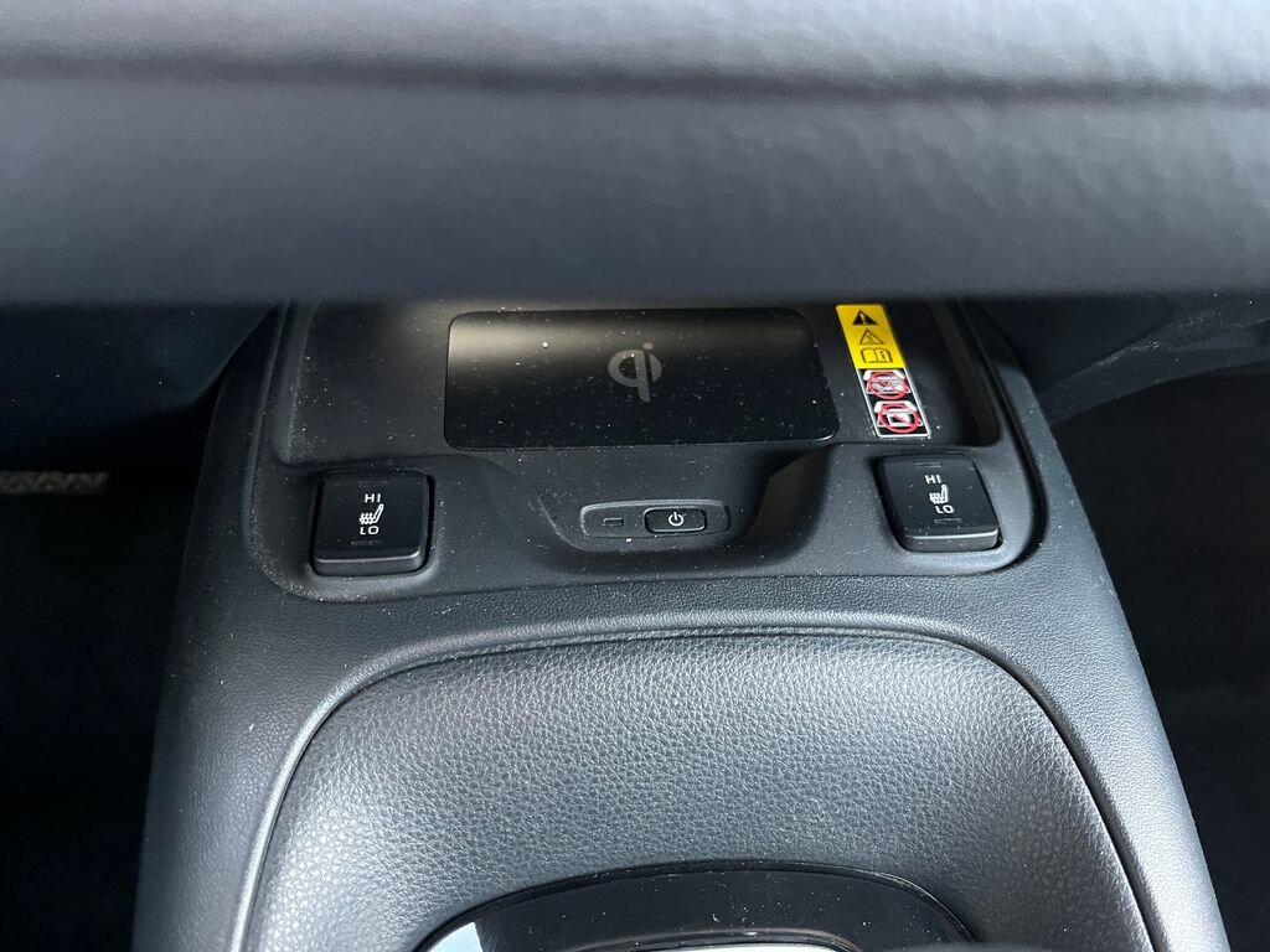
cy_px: 476
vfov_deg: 53.1
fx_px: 954
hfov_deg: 67.3
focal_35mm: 26
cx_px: 635
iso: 640
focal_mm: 5.1
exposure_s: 1/30
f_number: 1.6
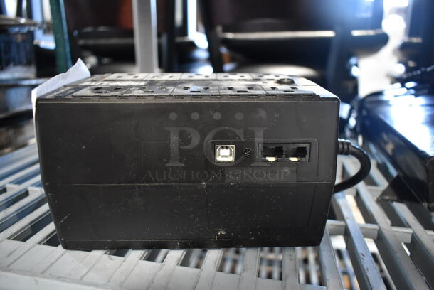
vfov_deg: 48.0
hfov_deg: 67.3
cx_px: 217
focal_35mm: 27
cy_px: 145
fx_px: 326
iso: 1800
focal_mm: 18
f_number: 3.5
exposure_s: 1/30
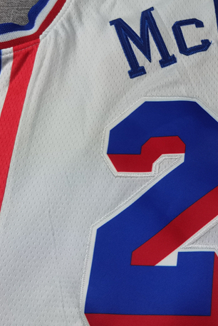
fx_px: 444
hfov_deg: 24.6
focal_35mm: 49
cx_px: 269
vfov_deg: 40.3
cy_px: 177
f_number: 1.9
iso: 160
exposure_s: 1/887
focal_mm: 6.71
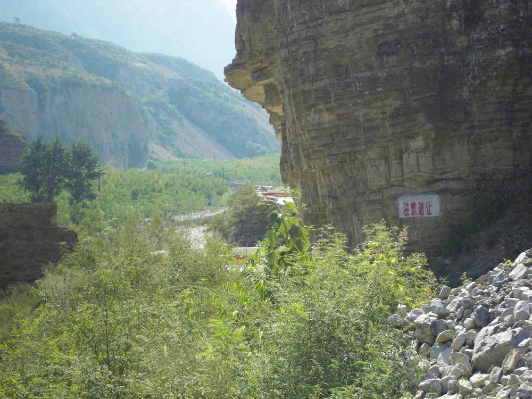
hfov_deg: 22.5
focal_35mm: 87
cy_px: 200
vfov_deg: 17.0
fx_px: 1337
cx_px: 266
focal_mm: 15.5
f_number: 5.9
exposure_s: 1/250
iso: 80
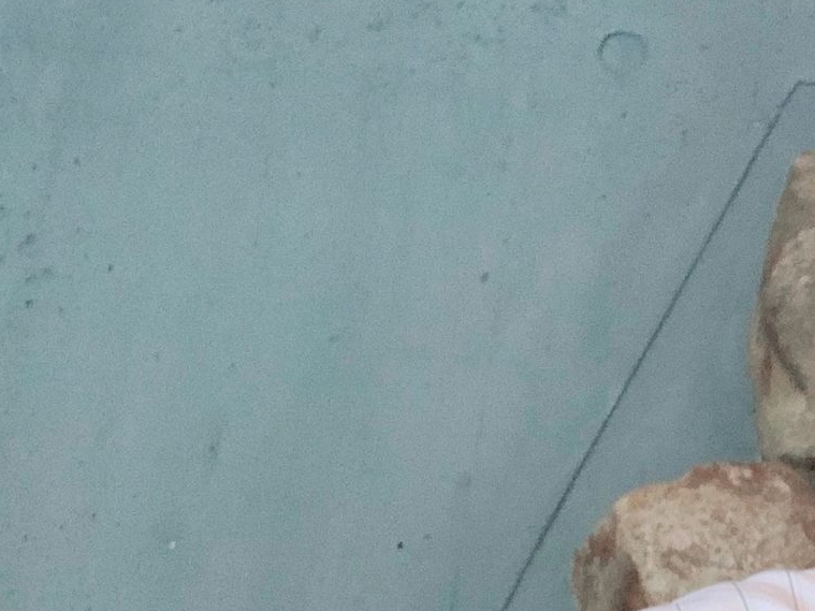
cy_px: 420
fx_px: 2542
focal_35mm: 108
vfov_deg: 13.7
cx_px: 1257
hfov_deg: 16.4
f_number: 2.2
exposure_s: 1/60
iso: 125
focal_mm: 2.87
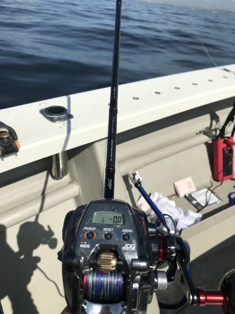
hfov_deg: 49.7
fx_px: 253
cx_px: 118
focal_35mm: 28
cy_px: 157
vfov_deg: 63.4
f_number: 1.8
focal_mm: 3.99
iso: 20
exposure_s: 1/5650
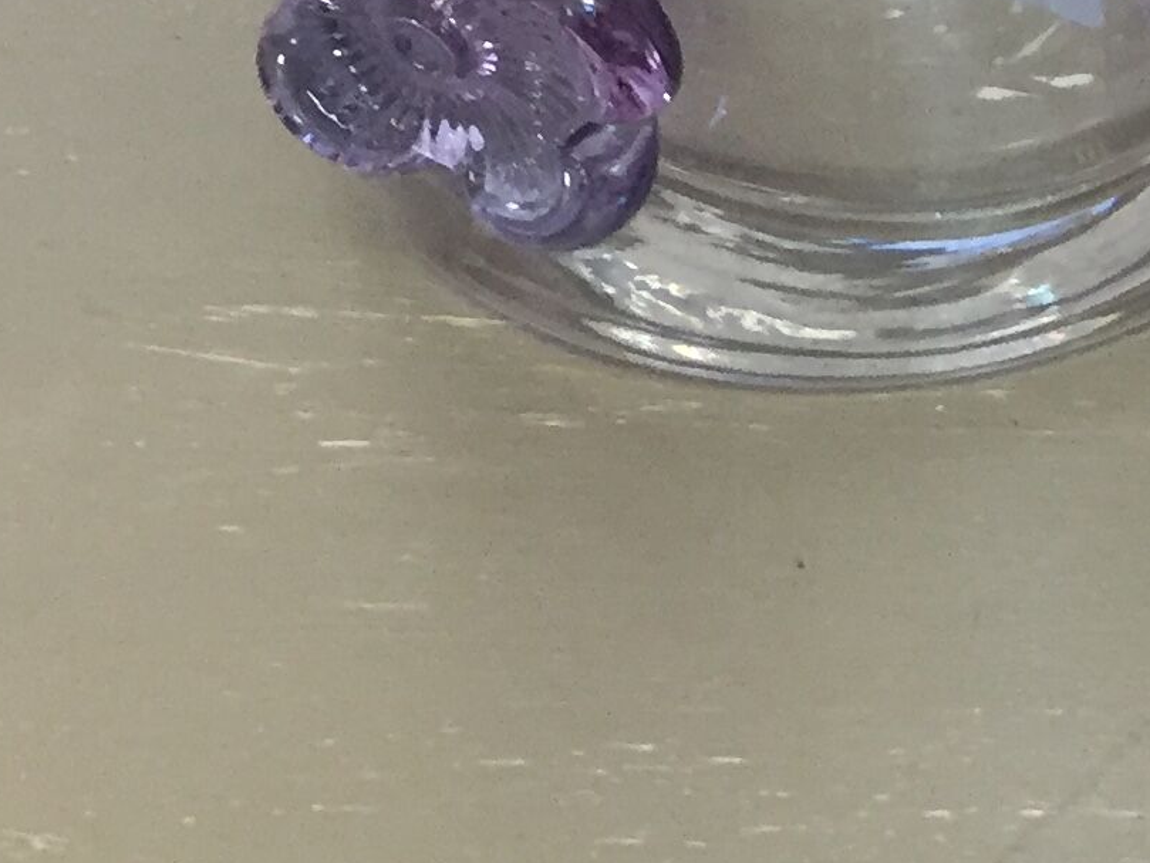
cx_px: 2004
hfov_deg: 14.9
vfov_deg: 12.4
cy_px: -121
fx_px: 3888
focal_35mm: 117
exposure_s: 1/33
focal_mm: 4.15
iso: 125
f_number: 2.2
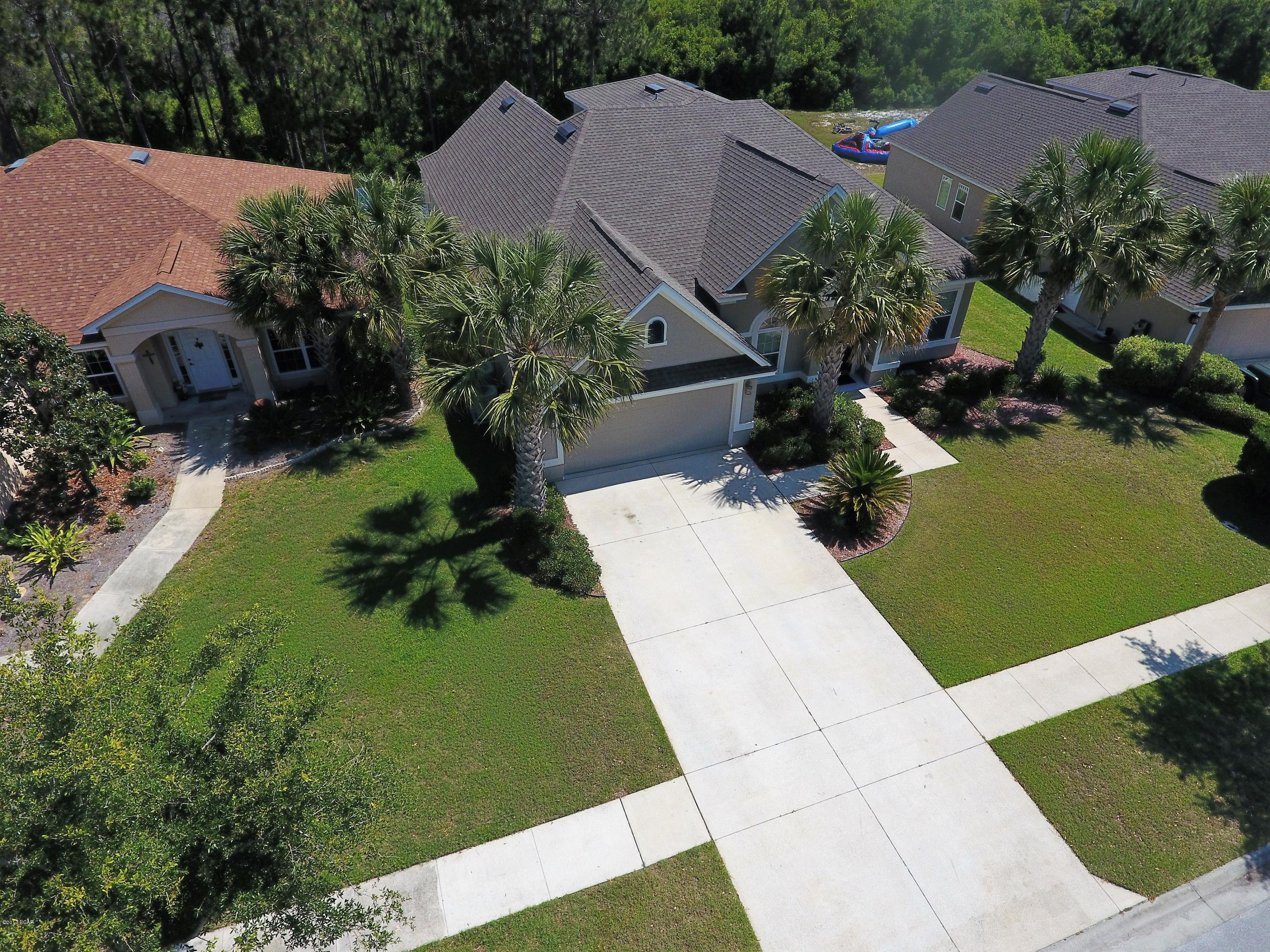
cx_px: 635
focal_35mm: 20
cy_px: 476
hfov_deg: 81.7
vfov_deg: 66.0
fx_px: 734
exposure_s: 1/1880
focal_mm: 3.61
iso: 100
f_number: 2.8
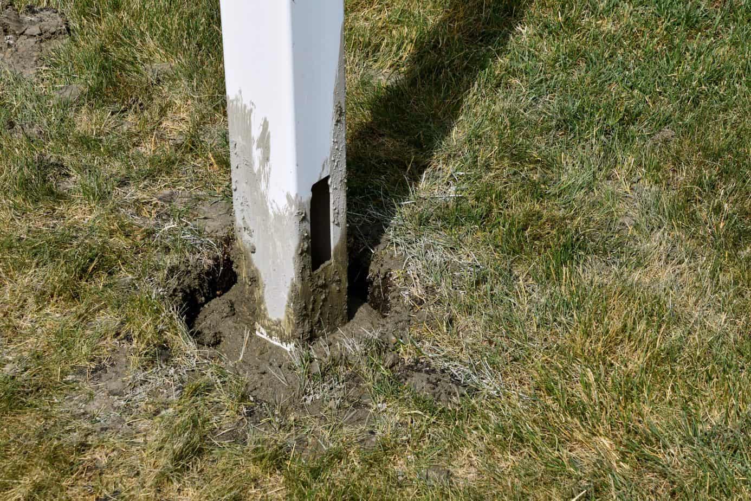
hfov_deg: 30.5
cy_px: 250
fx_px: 1377
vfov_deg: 20.6
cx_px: 376
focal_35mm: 66
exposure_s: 1/500
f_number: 8
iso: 180
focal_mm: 44
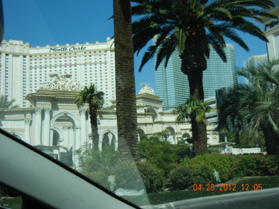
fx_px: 314
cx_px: 140
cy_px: 104
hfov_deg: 47.9
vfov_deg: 36.8
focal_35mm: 39
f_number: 7.4
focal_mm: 7.1
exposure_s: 1/357
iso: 160
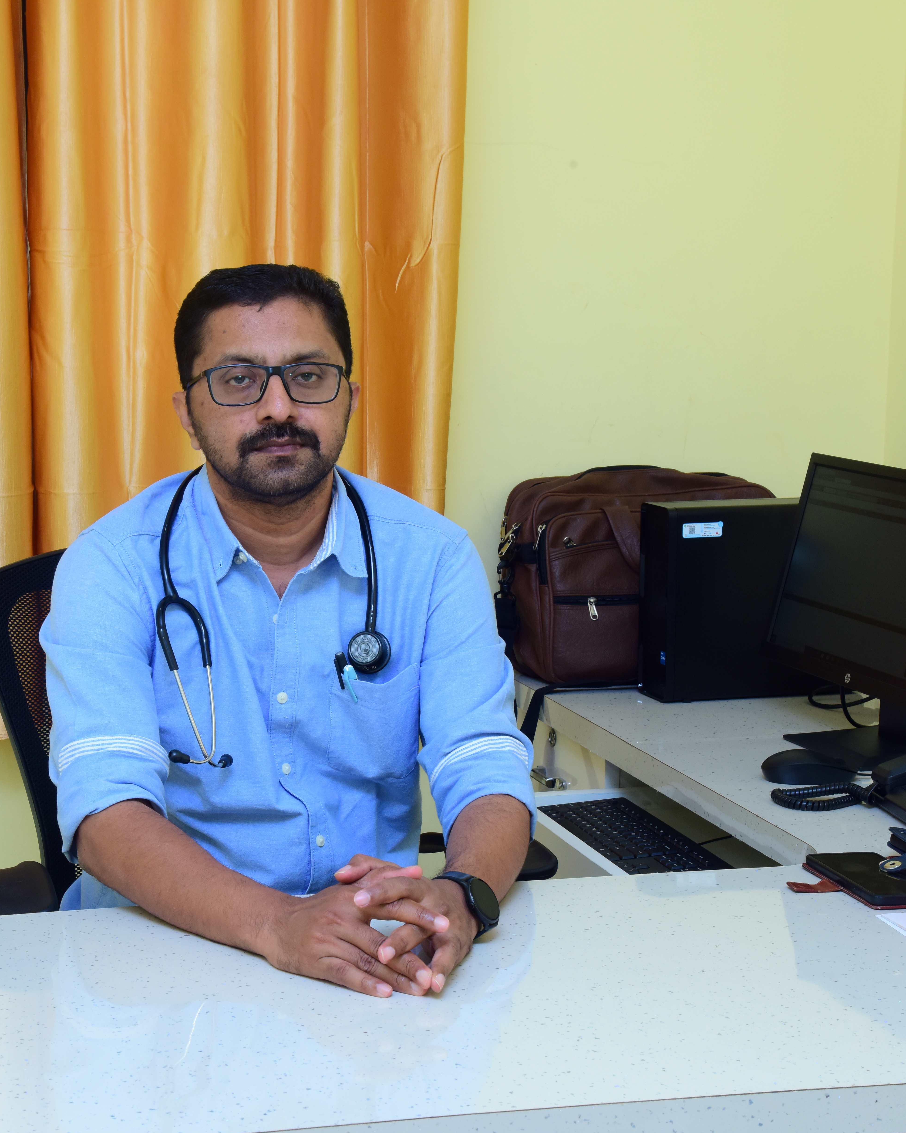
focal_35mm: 71
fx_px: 2380
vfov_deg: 26.8
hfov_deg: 21.5
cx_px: 330
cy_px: 567
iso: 800
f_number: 7.1
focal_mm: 50
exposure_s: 1/100
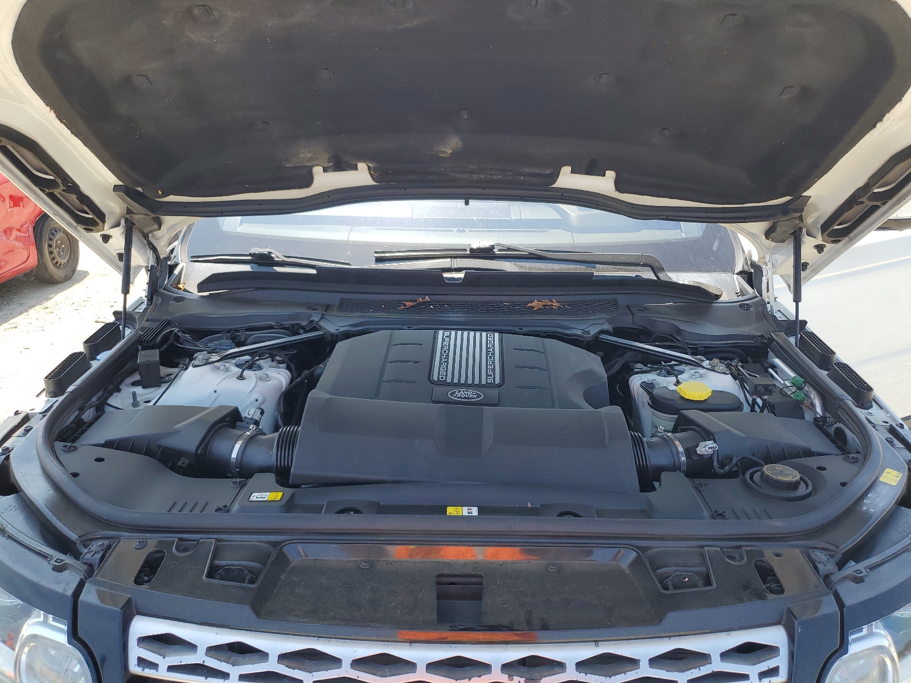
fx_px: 684
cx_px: 456
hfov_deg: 67.3
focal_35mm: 26
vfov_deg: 53.1
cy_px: 342
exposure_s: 1/909
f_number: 1.5
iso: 50
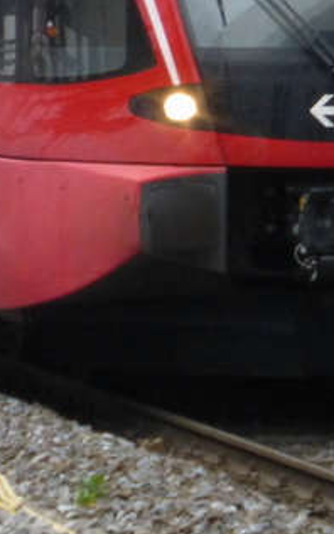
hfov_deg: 3.1
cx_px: -5
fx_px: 6178
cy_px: -30
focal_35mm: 424
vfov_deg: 4.9
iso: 400
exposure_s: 1/40
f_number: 5.3
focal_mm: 20.6
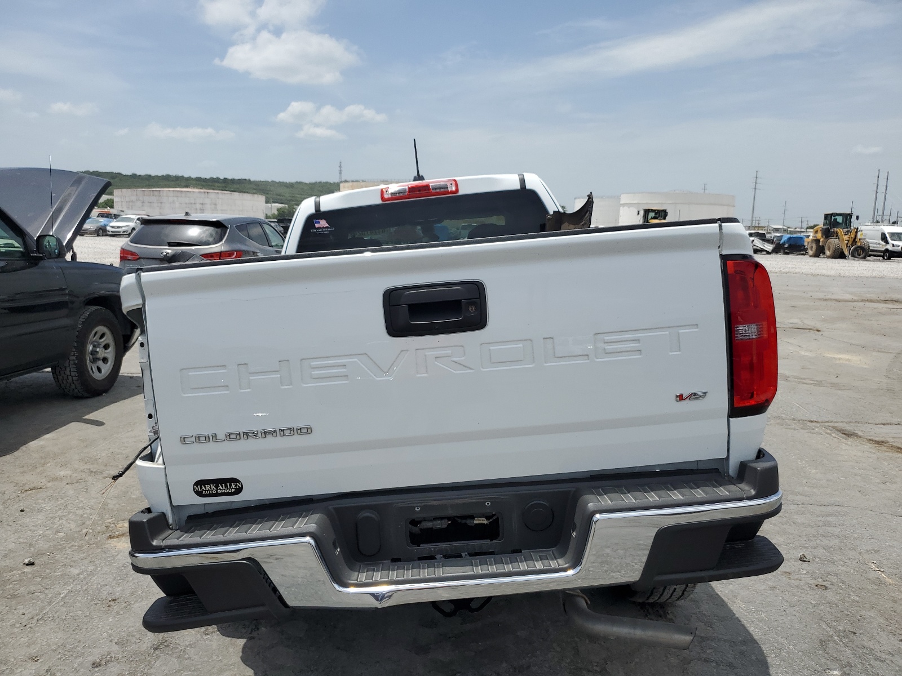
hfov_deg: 67.3
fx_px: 677
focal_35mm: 26
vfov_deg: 53.1
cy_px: 338
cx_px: 451
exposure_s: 1/5000
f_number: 1.5
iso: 50
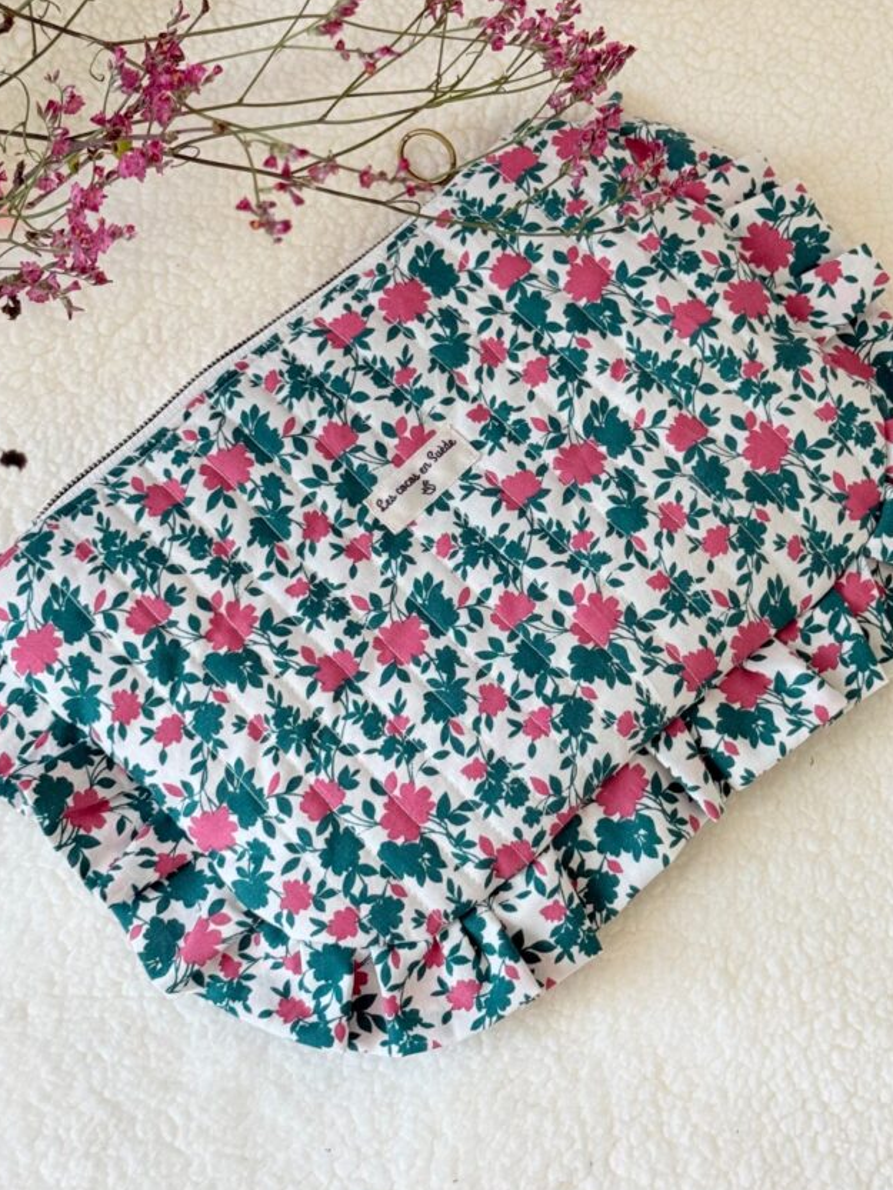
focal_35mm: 59
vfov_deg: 32.6
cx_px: 441
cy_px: 474
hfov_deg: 24.8
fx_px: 2029
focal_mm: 6.76
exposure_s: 1/121
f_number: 1.78
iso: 80
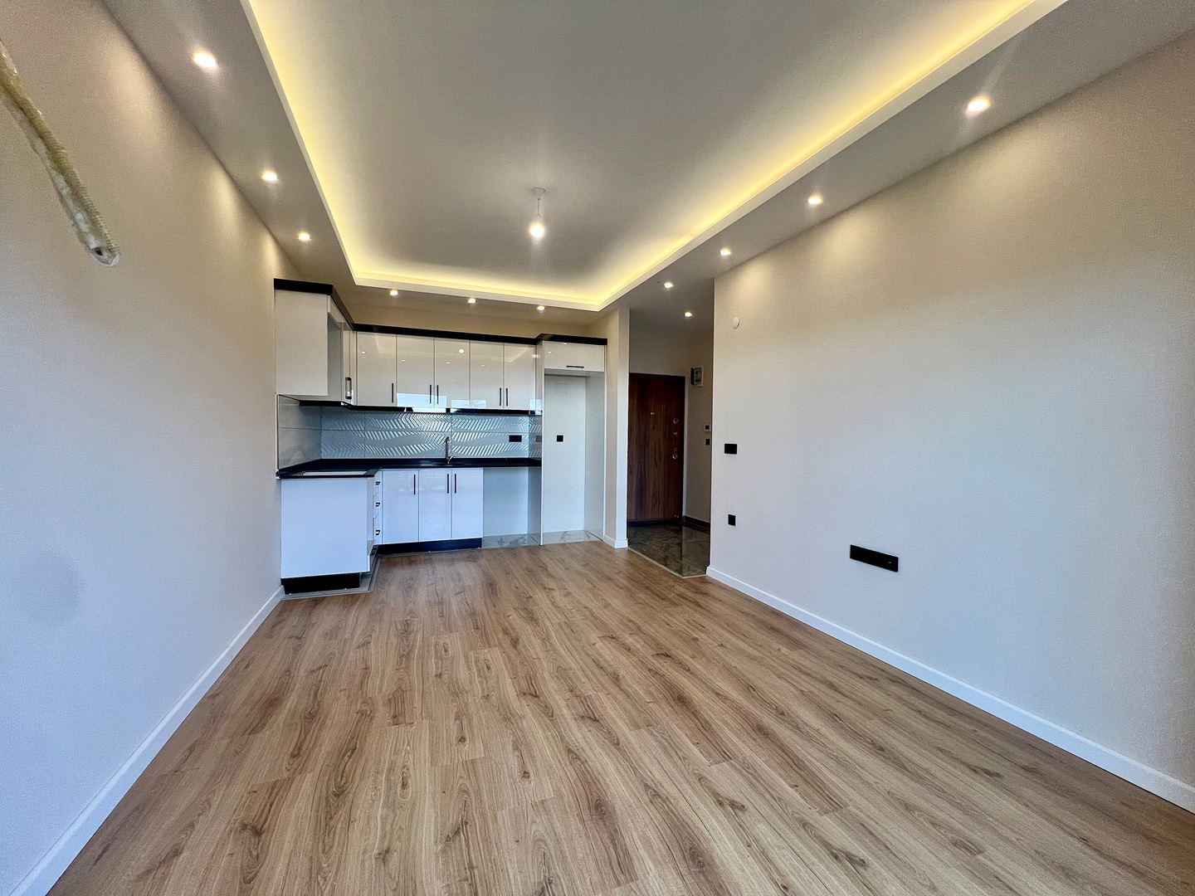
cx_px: 598
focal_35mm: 13
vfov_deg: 89.9
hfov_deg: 106.2
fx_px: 449
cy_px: 448
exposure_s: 1/100
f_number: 1.8
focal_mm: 1.57
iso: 80
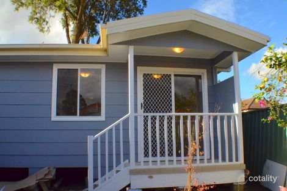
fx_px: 311
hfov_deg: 49.6
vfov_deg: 34.2
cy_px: 96
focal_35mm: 39
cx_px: 144
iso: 2500
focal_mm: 26
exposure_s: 1/200
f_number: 29
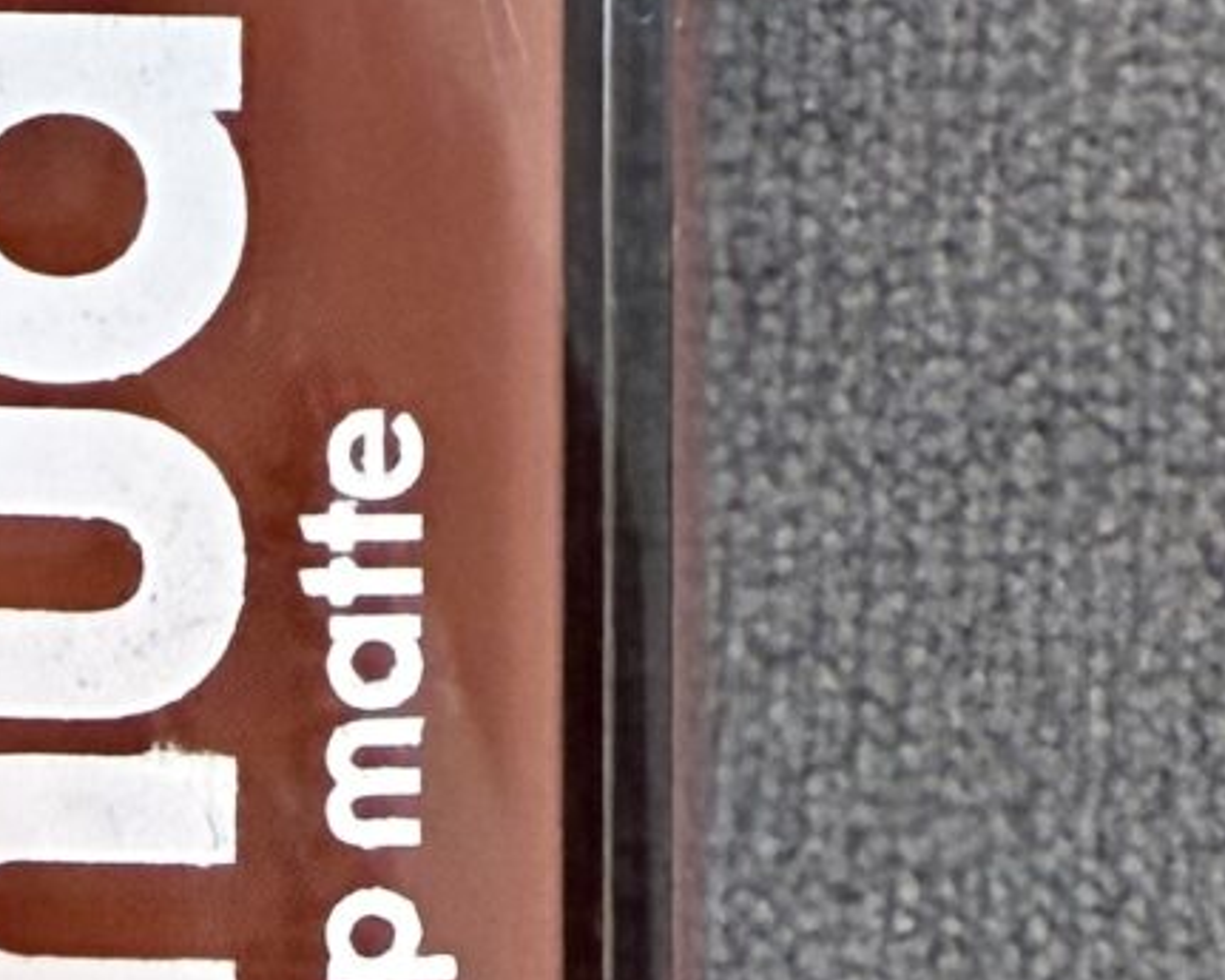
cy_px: -758
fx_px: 5041
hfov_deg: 13.8
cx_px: 387
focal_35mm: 139
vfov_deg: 10.5
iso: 320
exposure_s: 1/89
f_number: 2.2
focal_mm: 2.22
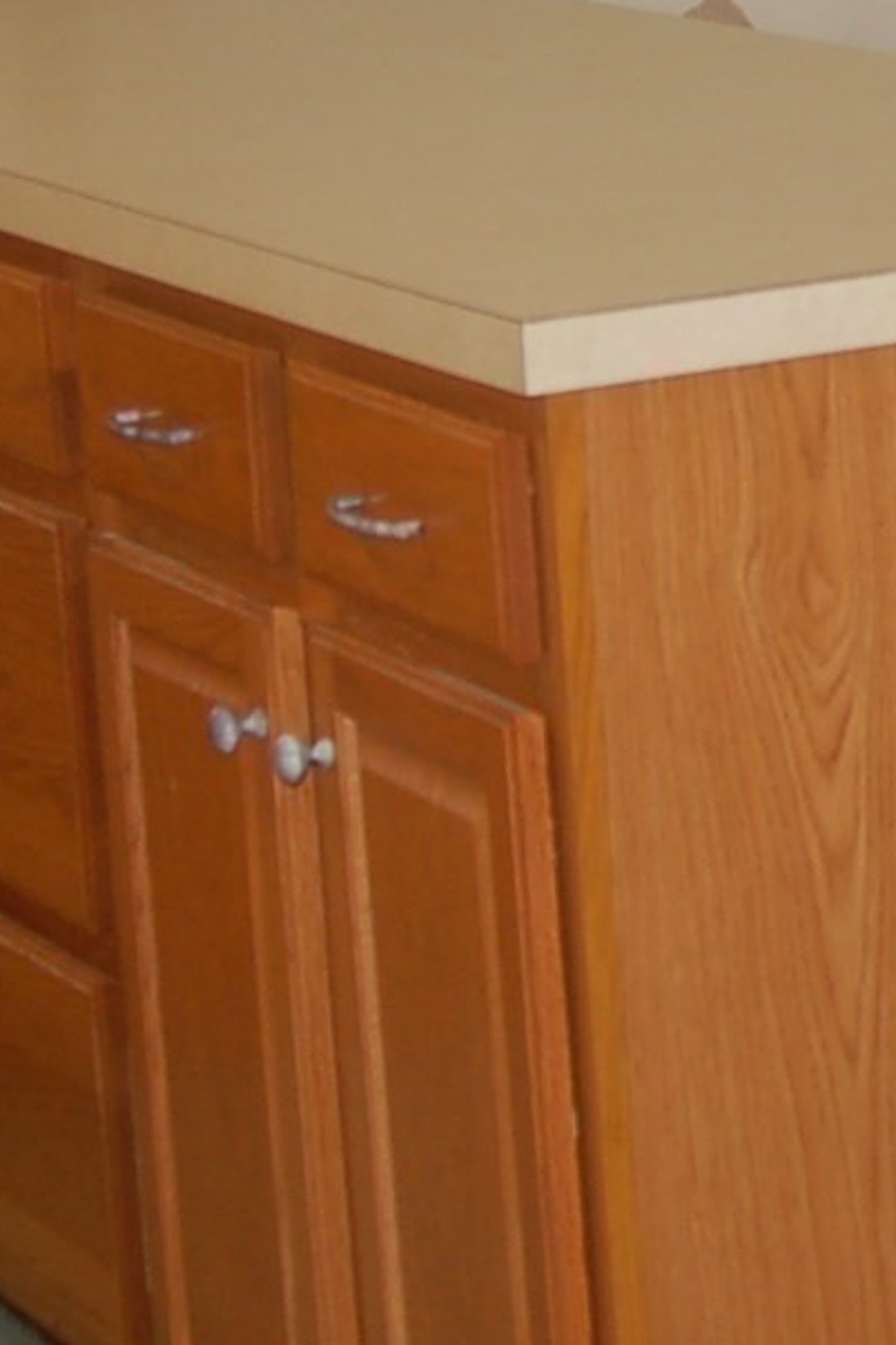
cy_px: -134
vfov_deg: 12.8
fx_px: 5861
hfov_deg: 8.1
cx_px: 2088
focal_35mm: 157
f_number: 3.3
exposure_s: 1/60
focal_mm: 28
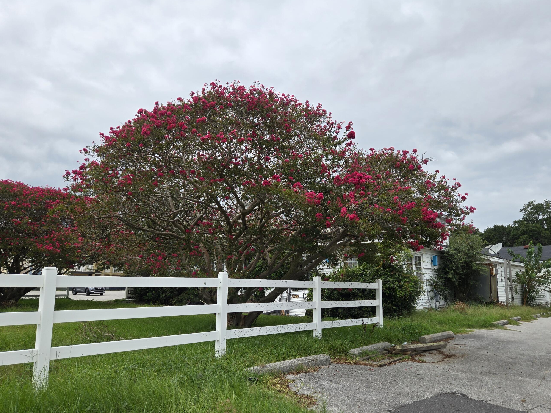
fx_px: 430
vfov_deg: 51.3
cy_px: 226
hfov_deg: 65.1
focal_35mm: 27
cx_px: 308
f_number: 1.8
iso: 25
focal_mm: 5.4
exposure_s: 1/2151
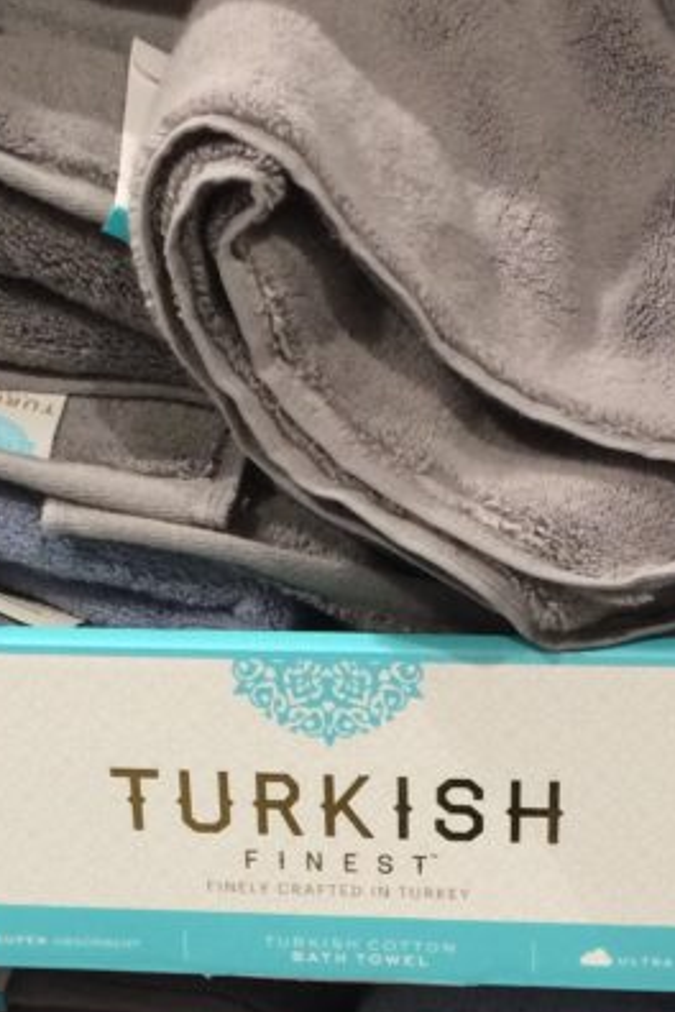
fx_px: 2194
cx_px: 376
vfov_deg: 25.0
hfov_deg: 17.5
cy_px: 971
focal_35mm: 78
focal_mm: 4.15
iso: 160
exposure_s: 1/30
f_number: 2.2
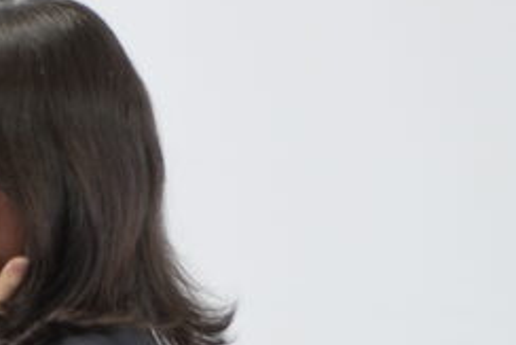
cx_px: -541
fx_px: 6770
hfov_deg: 4.3
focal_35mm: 472
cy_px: 458
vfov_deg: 2.9
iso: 250
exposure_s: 1/50
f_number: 2.8
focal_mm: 75
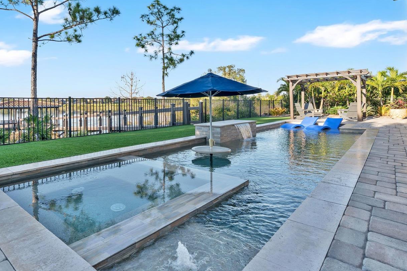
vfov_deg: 58.5
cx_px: 163
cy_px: 96
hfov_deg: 80.3
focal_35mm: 21
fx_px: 237
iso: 100
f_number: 9
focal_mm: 16
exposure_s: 1/125
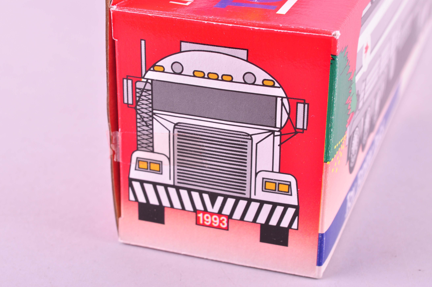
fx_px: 989
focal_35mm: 82
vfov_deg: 16.5
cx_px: 216
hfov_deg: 24.6
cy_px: 144
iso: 160
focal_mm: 55
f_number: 10
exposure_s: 1/125
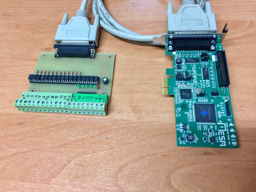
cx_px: 128
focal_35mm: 29
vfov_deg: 48.2
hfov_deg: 61.7
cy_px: 96
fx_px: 214
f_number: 2.2
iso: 200
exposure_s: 1/33
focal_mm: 4.15
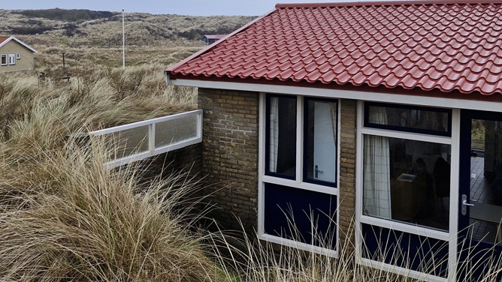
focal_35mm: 36
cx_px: 279
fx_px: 479
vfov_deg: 32.0
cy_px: 58
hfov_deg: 55.2
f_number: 1.8
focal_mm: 5.54
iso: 50
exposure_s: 1/668
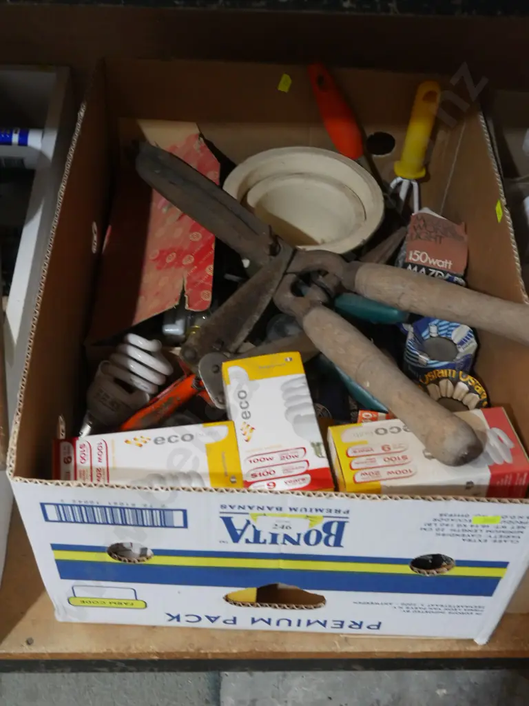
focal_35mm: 46
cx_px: 264
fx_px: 937
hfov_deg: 31.5
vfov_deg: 41.2
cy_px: 353
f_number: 5.6
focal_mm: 23
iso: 2500
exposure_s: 1/60
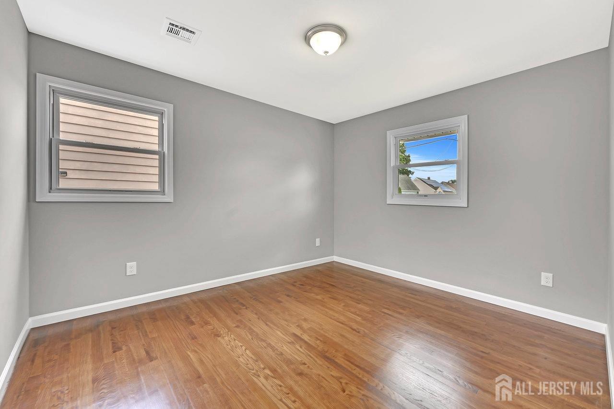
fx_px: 249
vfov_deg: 78.8
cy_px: 204
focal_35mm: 15
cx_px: 307
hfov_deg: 101.9
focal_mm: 14.6
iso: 500
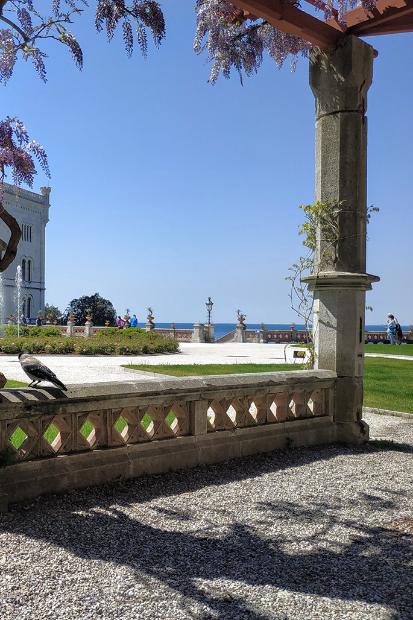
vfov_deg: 55.8
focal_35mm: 34
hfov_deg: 36.3
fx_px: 585
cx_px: 36
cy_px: 312
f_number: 1.9
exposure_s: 1/2054
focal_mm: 3.94
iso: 100
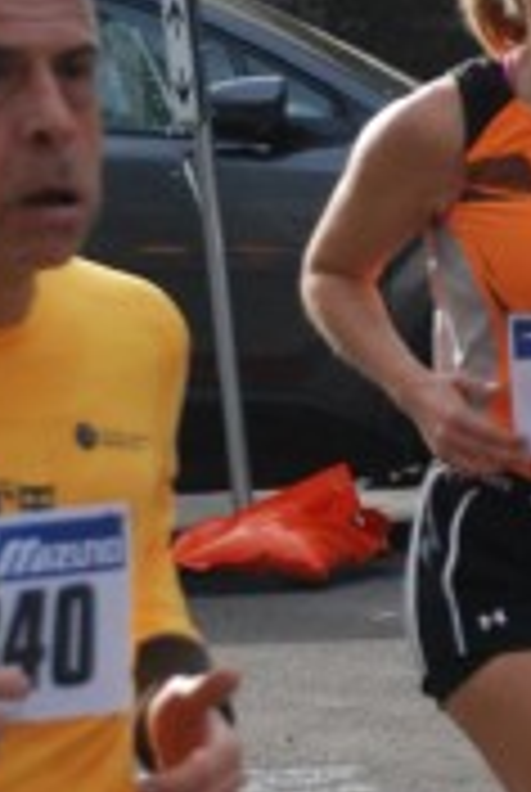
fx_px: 7426
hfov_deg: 4.1
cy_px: 580
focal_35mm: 337
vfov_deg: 6.1
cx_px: 767
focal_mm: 66
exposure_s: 1/1250
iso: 1000
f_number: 5.3
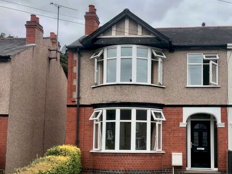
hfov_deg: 41.7
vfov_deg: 31.9
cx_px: 148
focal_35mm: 45
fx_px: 302
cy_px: 118
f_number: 1.8
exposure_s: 1/312
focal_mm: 4
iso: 20
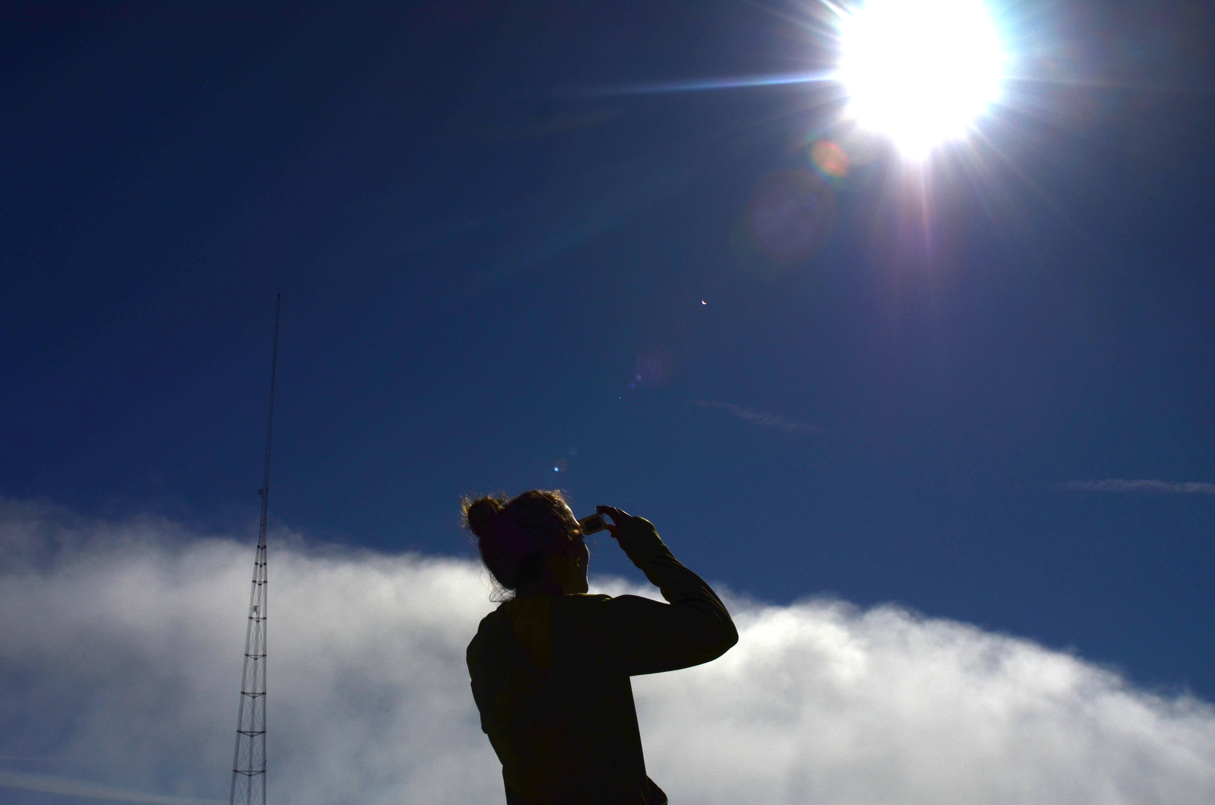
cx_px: 608
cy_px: 402
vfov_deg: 31.8
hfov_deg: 46.5
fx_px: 1415
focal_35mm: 42
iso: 200
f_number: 22
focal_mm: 28
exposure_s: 1/8000
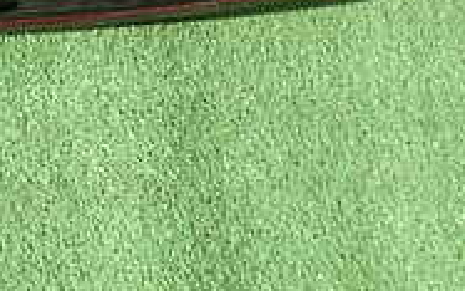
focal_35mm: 85
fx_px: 1078
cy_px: -114
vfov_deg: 14.6
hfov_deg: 20.2
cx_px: -271
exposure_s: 1/125
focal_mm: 4.5
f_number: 2.8
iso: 100
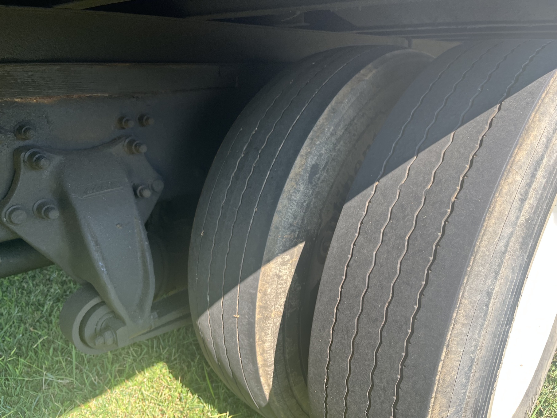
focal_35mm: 26
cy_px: 209
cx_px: 278
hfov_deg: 67.3
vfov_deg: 53.1
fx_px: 418
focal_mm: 5.1
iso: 40
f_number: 1.6
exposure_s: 1/275
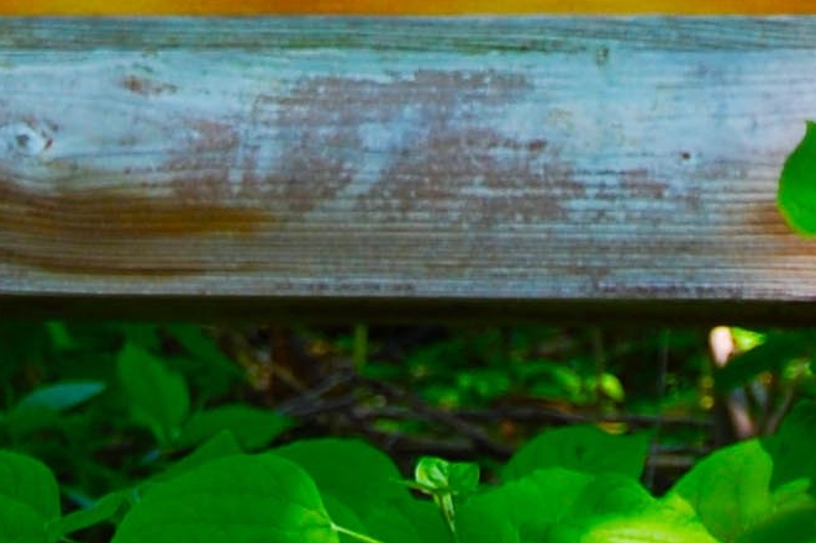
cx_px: 339
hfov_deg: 7.5
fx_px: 6185
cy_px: -650
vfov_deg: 4.9
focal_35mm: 273
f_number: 5.6
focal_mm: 40
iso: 200
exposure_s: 1/125
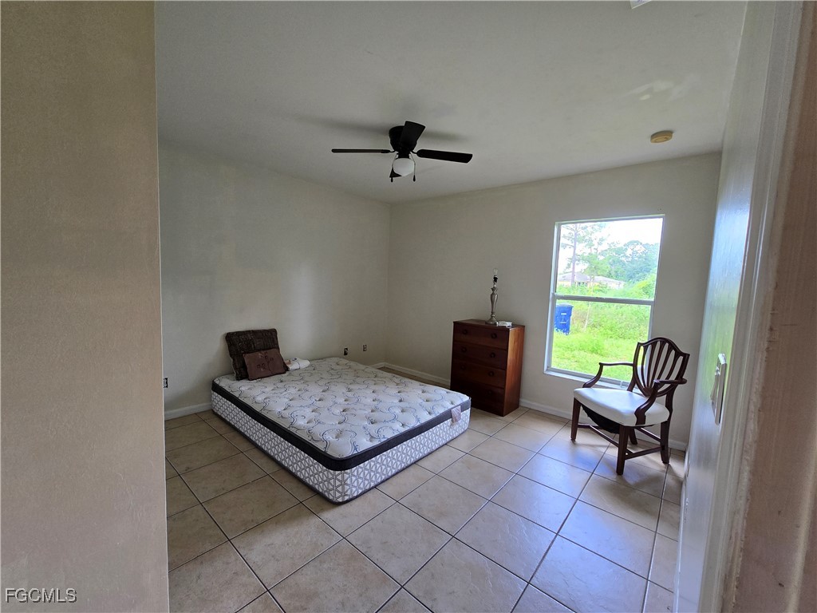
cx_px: 408
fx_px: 307
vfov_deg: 89.9
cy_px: 306
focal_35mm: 13
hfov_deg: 106.2
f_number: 2.2
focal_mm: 2.2
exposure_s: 1/60
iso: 100
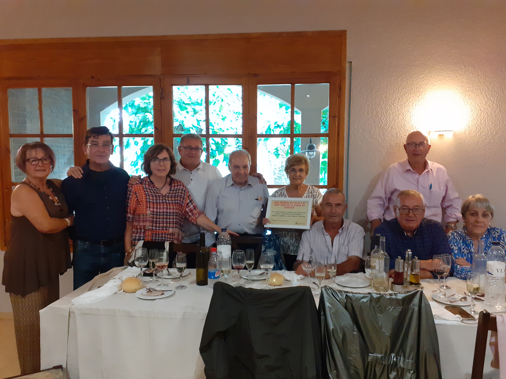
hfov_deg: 65.3
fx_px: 395
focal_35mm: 27
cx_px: 253
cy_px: 190
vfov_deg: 51.4
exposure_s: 1/25
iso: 320
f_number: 1.9
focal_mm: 3.6
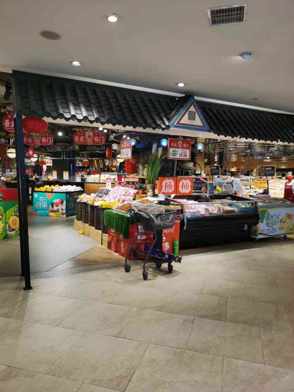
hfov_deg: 51.4
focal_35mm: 27
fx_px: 306
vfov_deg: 65.3
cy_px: 196
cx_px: 147
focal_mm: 5.58
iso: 50
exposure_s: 1/108
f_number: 1.8
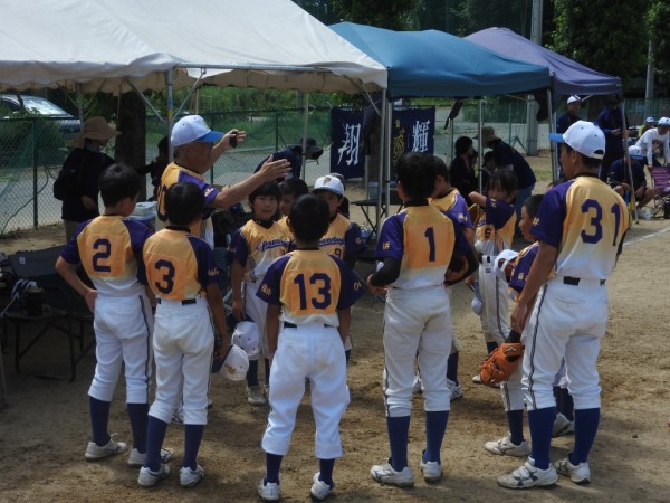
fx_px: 1161
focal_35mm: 60
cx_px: 335
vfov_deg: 24.4
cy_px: 252
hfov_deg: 32.2
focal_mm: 10.7
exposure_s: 1/800
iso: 100
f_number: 4.2
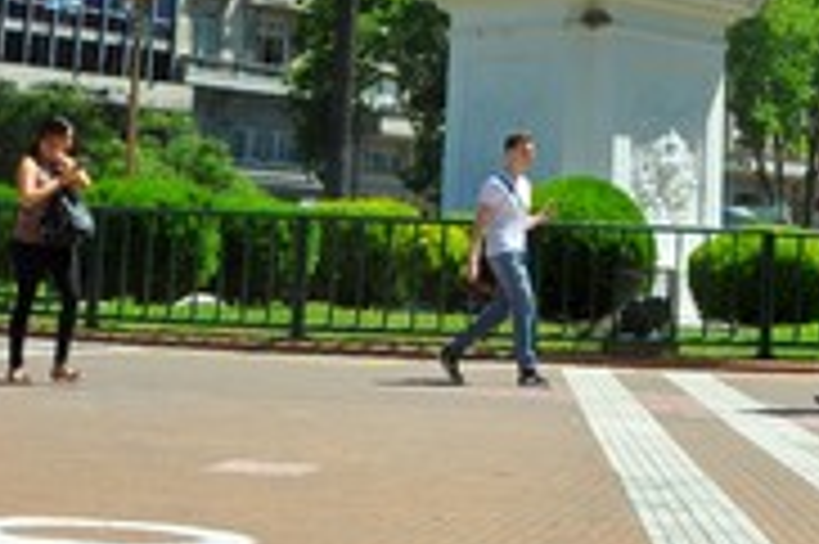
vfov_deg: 14.6
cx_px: 756
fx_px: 2023
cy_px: -173
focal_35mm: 89
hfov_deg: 22.3
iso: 200
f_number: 10
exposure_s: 1/320
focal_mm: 18
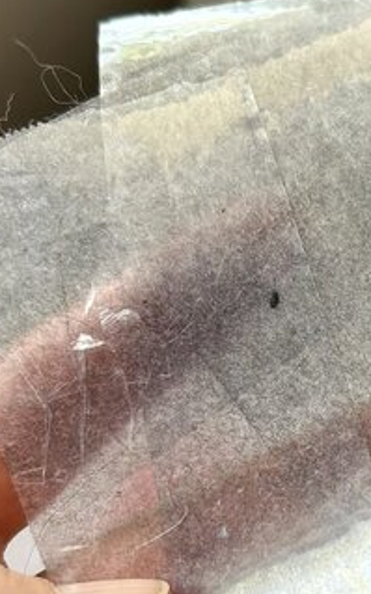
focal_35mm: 68
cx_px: 345
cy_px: 377
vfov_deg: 30.1
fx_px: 1102
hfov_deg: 18.7
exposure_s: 1/72
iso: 125
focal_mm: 5.7
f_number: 1.5
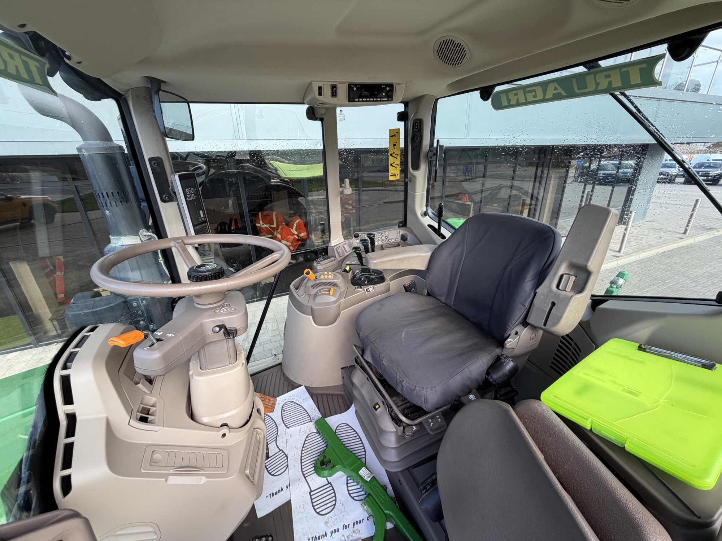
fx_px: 292
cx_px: 361
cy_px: 270
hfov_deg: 102.1
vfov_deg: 85.7
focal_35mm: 14
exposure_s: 1/121
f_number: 2.2
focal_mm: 2.22
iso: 64
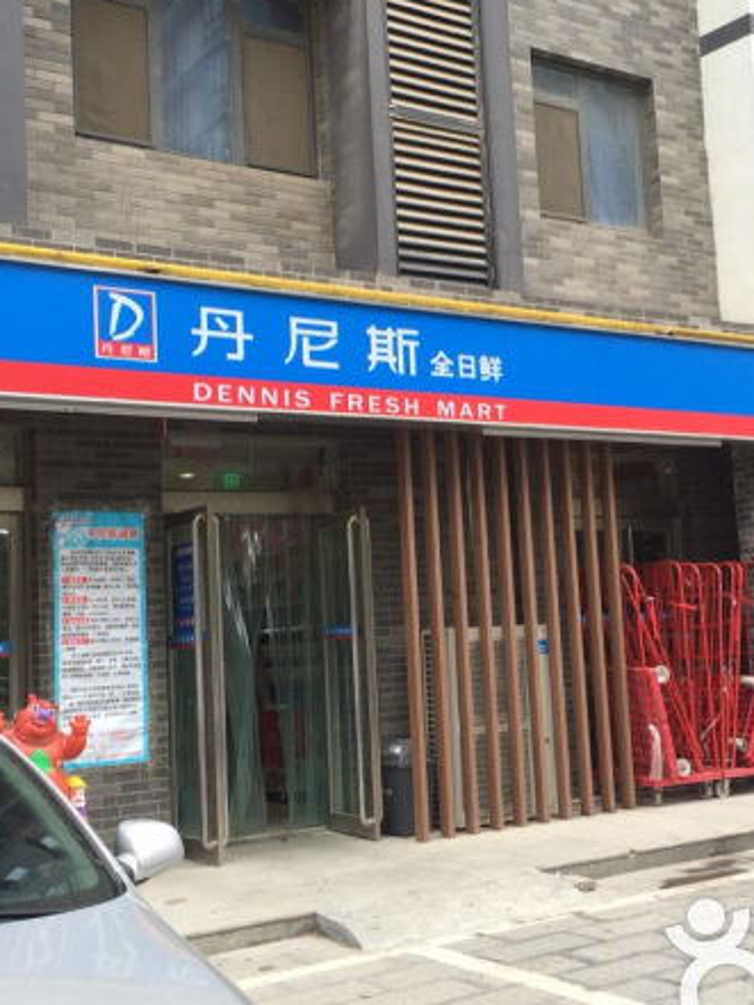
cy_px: 473
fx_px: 1335
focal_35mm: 46
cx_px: 440
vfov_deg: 41.2
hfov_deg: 31.5
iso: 32
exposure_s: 1/120
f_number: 2.2
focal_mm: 4.15
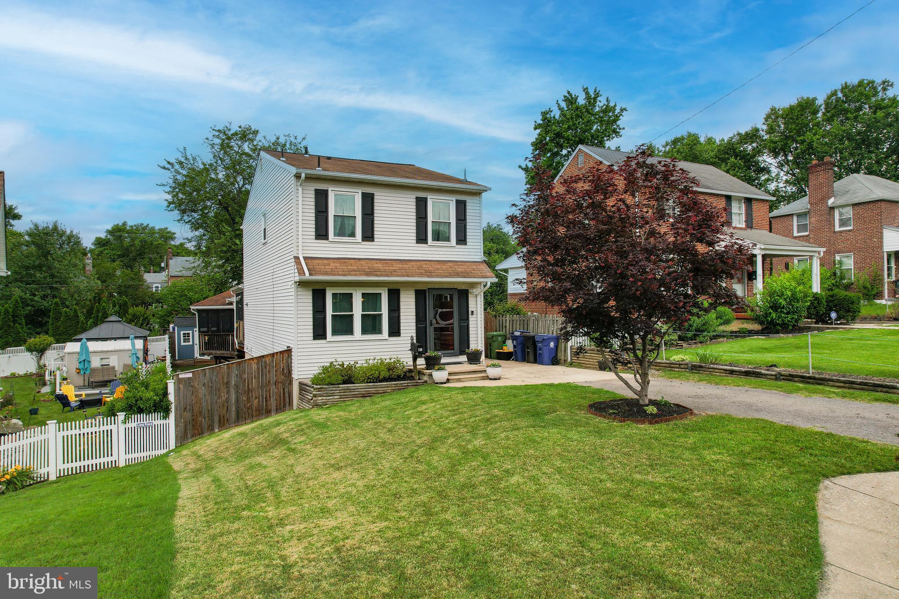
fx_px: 549
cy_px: 300
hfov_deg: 78.6
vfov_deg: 57.2
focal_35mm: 22
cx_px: 450
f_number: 2.8
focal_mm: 8.38
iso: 100
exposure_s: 1/90
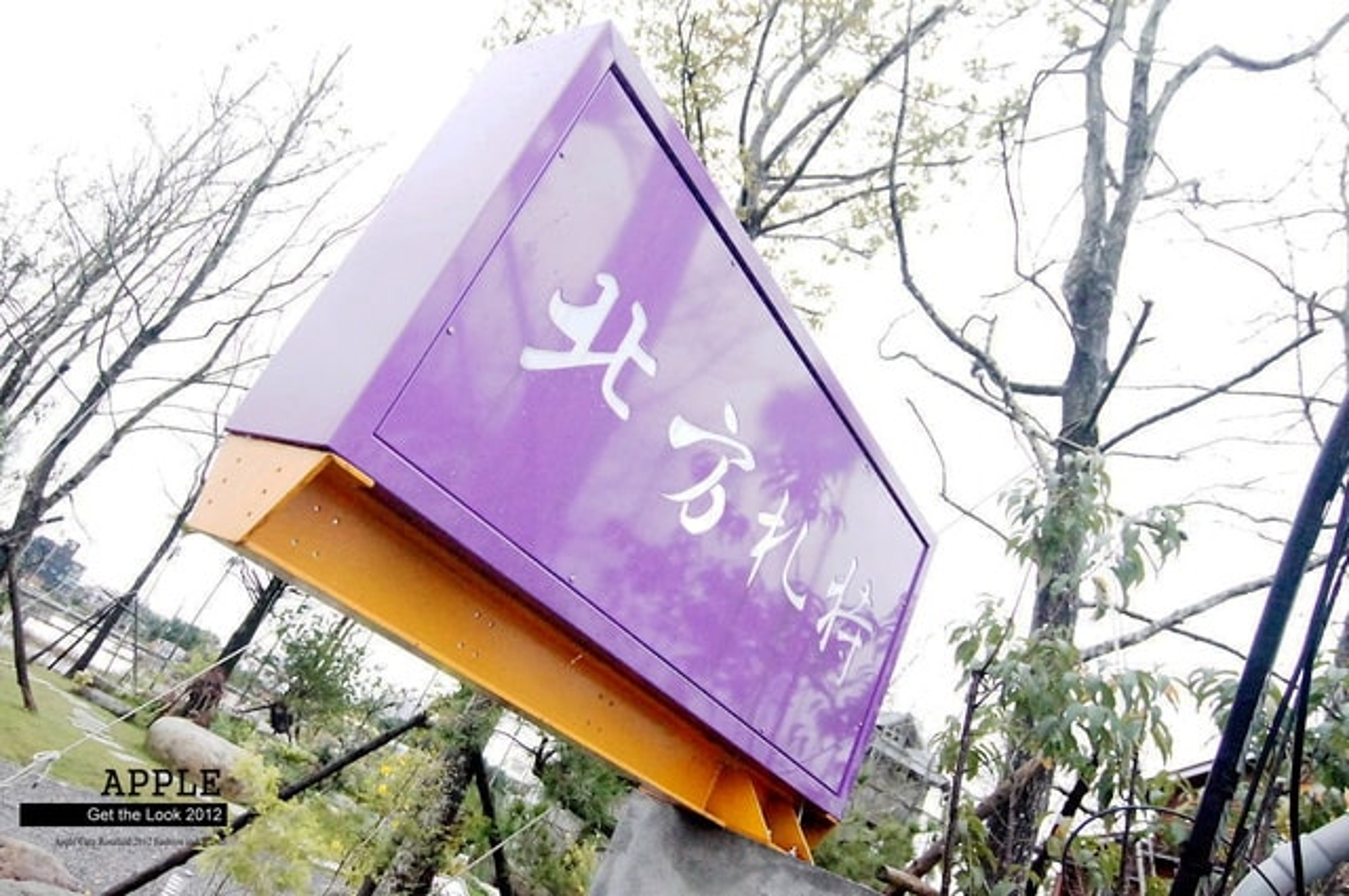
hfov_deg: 73.8
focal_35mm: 24
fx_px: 898
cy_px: 448
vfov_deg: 53.0
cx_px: 674
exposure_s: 1/4000
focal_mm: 16
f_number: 4
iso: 12800
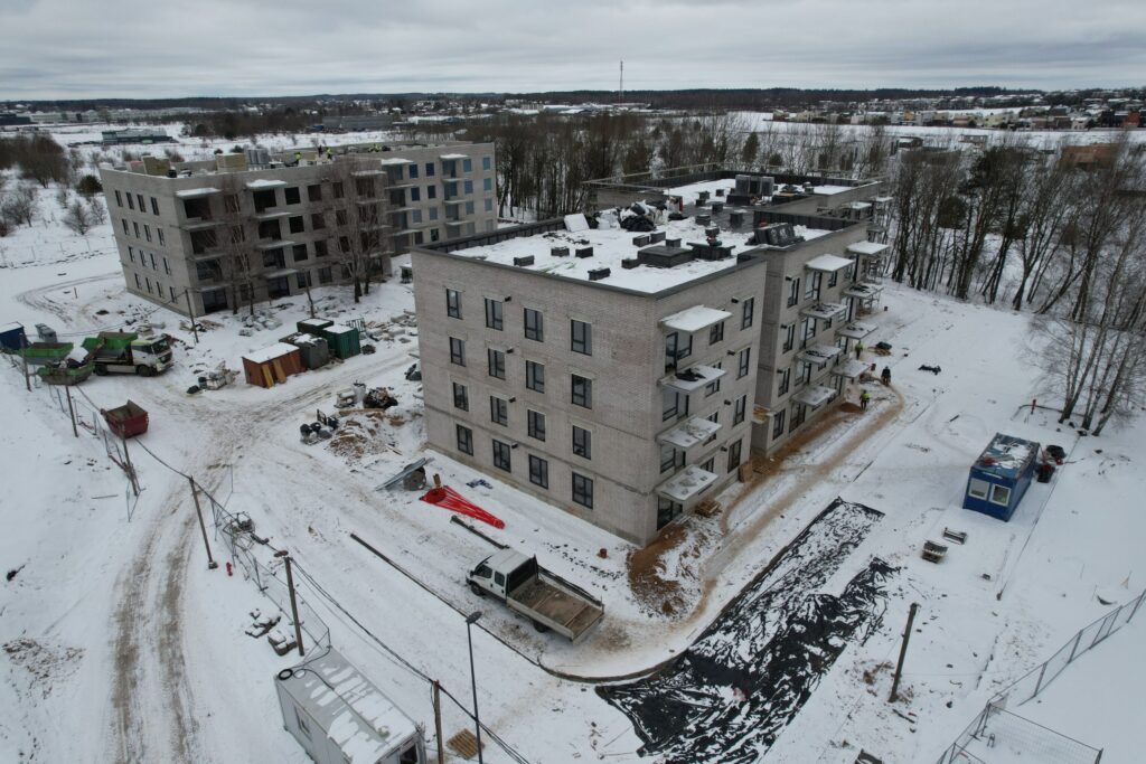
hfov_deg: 78.6
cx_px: 573
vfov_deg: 57.2
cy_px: 382
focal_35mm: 22
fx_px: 700
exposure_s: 1/1000
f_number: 2.8
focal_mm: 8.38
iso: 100
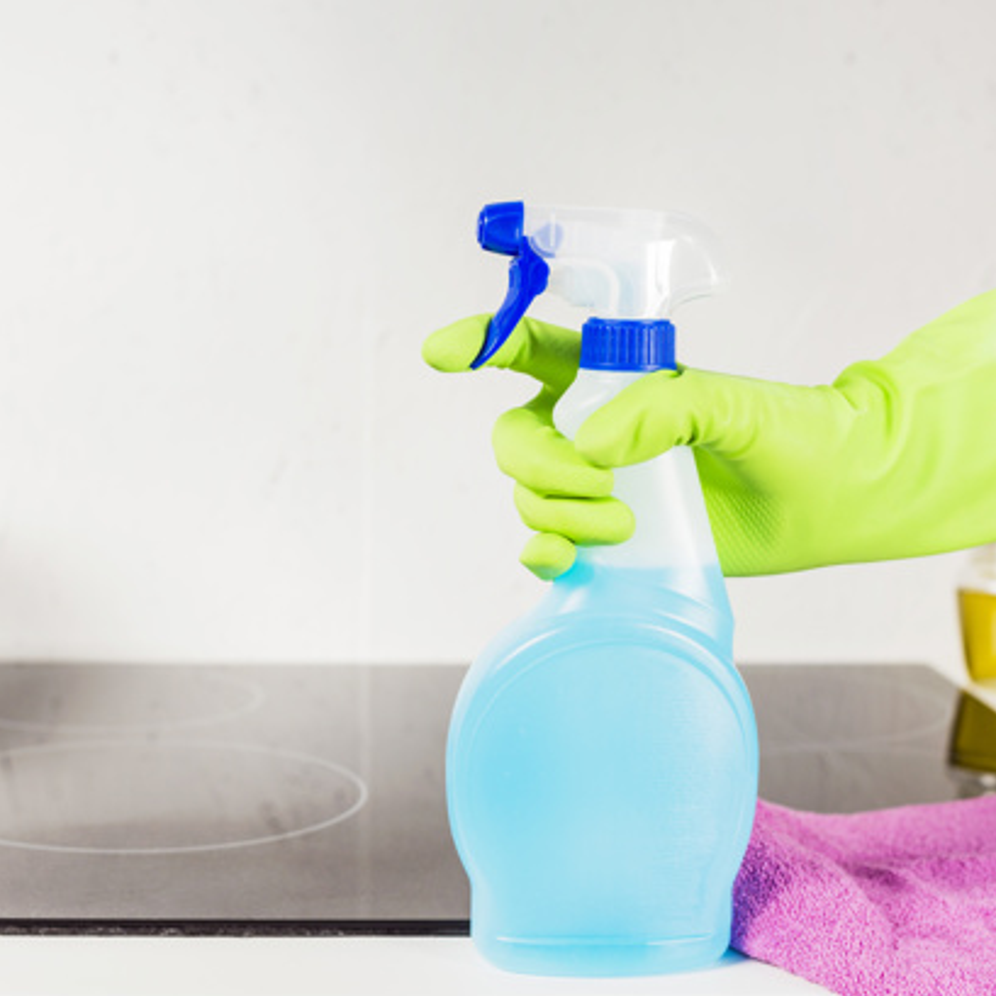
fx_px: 2116
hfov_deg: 26.4
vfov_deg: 26.5
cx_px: 382
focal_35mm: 65
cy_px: 500
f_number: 5.6
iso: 160
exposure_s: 1/160
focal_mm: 50
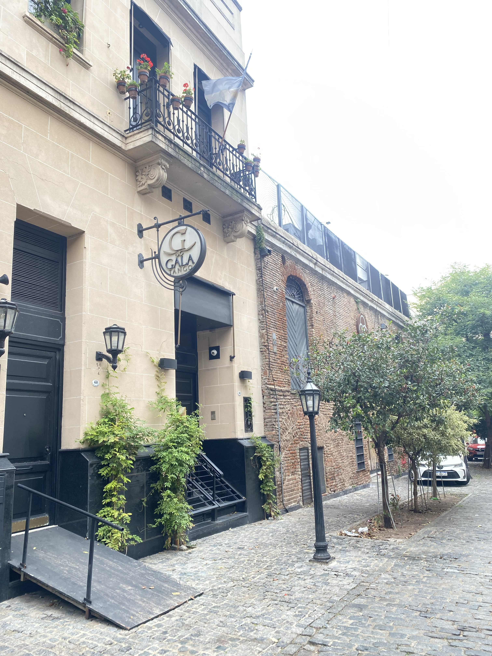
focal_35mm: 26
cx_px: 246
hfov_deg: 53.1
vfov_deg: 67.3
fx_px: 493
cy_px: 328
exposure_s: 1/121
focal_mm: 4.25
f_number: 1.8
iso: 32
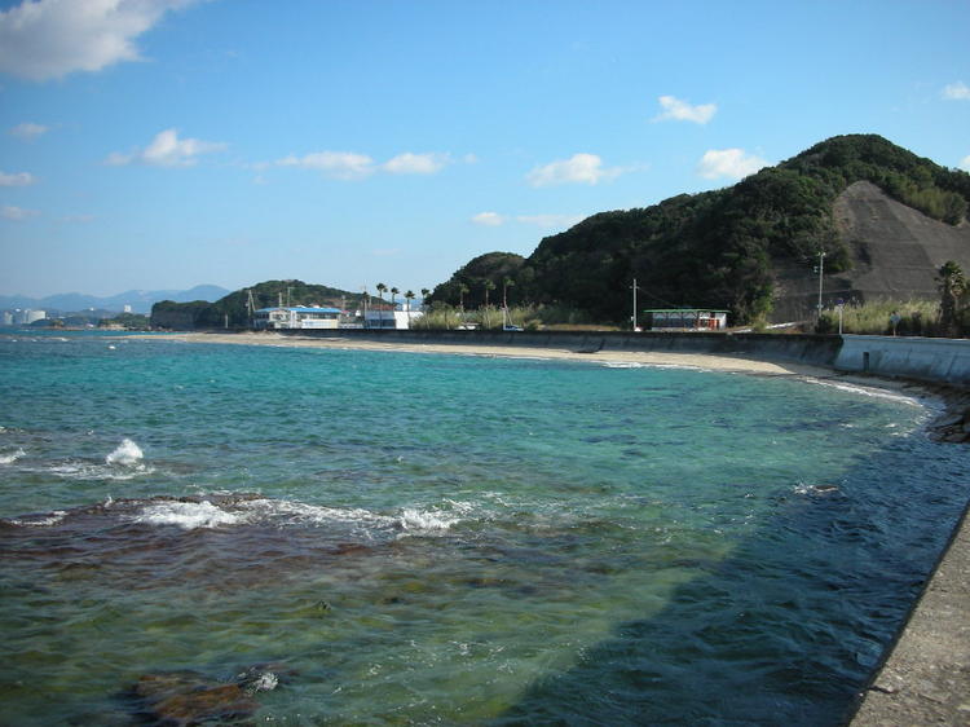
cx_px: 485
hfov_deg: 52.6
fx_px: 980
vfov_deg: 40.7
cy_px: 364
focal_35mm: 35
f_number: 8.5
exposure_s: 1/70.3
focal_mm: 5.8
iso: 50
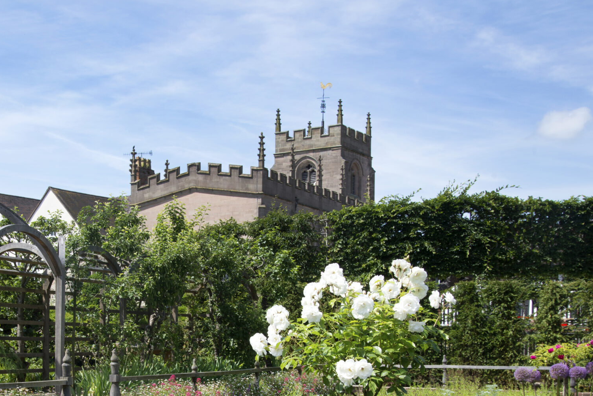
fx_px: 956
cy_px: 335
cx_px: 188
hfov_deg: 34.1
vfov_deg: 23.0
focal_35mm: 58
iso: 250
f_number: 13
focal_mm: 34
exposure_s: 1/200
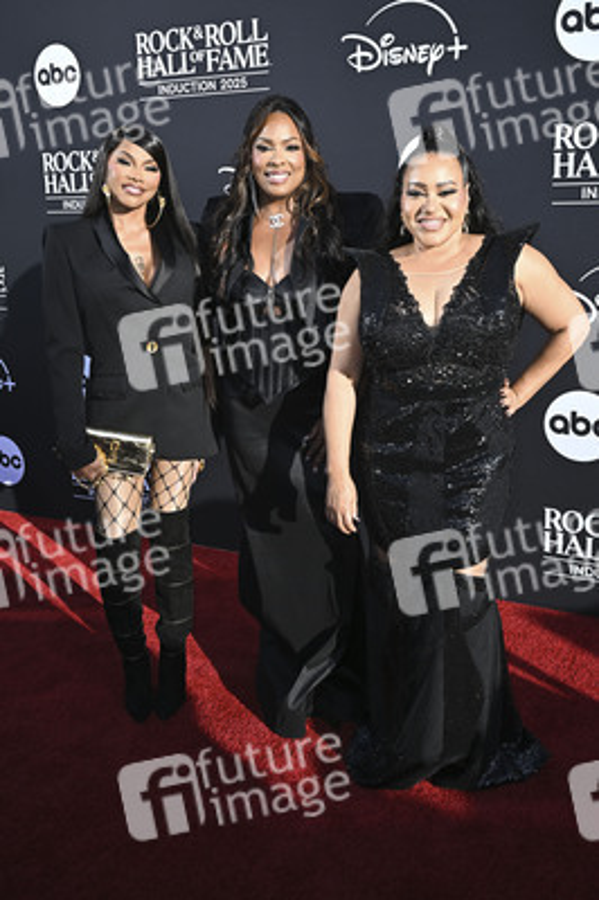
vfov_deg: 54.5
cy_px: 450
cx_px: 300
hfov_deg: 37.8
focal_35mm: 35
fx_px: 875
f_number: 9
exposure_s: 1/320
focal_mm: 35
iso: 250
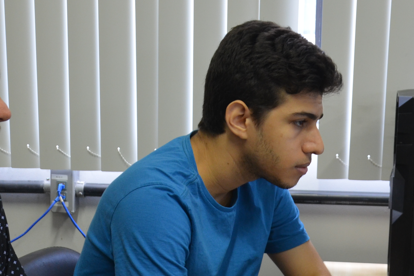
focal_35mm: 78
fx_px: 898
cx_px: 177
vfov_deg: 17.4
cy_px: 202
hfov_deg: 25.9
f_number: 4
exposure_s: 1/50
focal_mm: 25
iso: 800
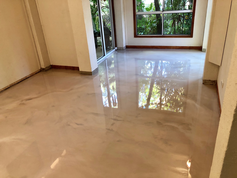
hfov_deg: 63.4
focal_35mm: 28
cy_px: 89
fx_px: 192
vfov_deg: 49.7
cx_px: 118
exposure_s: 1/17
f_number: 1.8
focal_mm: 3.99
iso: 80
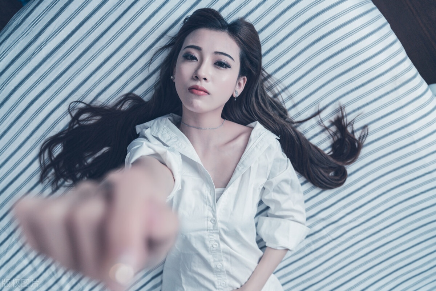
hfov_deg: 73.7
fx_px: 291
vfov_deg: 53.1
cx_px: 218
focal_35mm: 24
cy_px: 146
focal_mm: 24
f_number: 2.8
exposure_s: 1/200
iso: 320
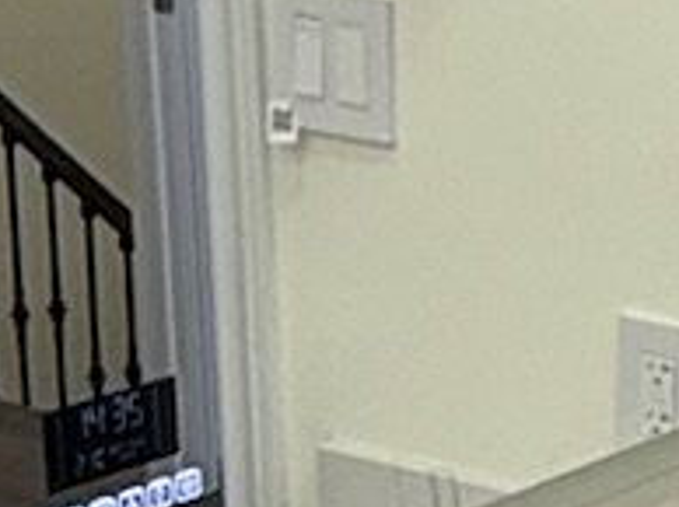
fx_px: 2899
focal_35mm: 148
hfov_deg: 12.8
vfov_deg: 9.8
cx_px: 973
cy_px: 629
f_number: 2.2
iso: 100
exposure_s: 1/120
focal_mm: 2.22
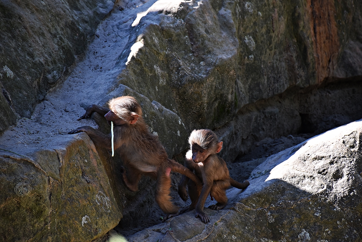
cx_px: 181
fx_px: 2112
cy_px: 121
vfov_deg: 6.5
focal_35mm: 210
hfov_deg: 9.8
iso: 400
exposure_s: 1/320
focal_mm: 140
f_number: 5.6
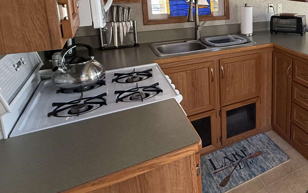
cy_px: 31
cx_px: 288
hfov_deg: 53.3
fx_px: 252
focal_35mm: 30
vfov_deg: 39.7
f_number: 2.2
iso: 200
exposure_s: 1/99
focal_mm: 2.22
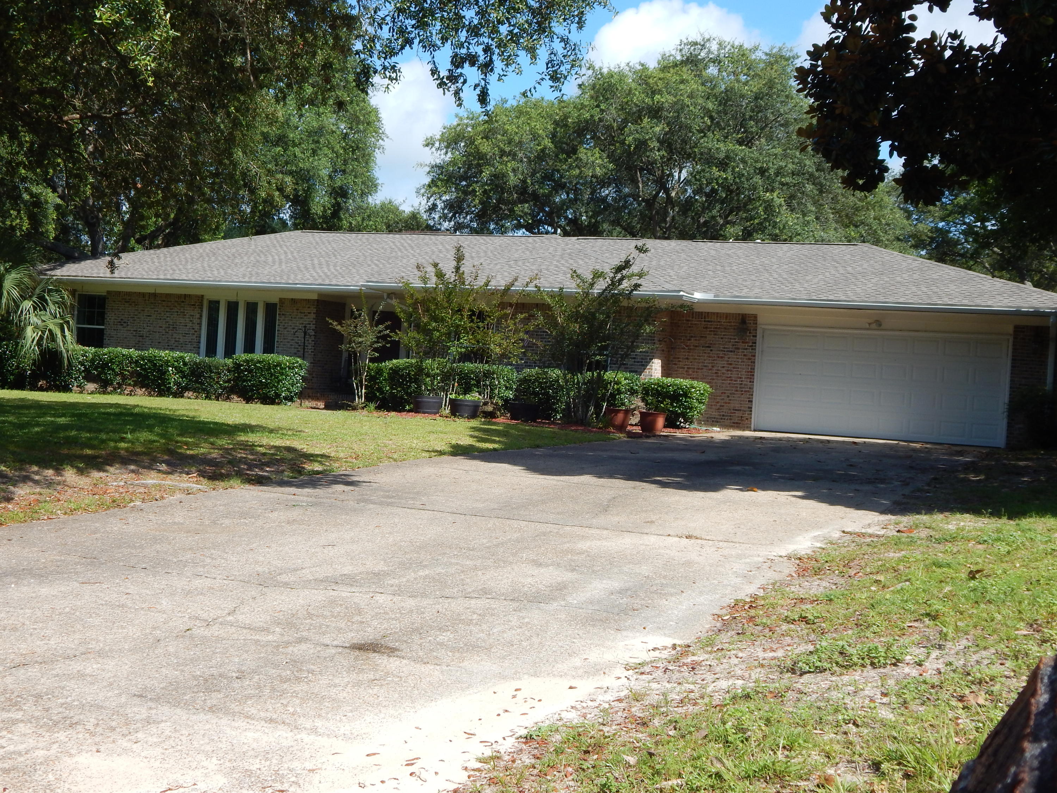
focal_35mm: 43
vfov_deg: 33.6
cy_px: 396
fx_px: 1313
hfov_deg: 43.9
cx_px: 528
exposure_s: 1/1000
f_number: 3.6
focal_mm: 7.7
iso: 125
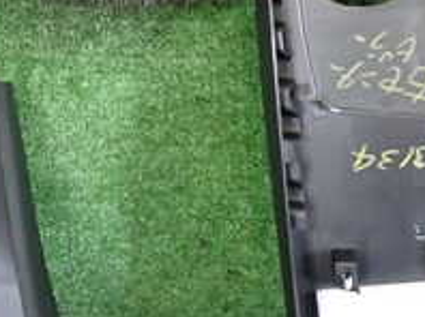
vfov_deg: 16.2
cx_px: 133
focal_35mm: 91
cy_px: 137
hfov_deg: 21.5
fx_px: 1116
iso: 640
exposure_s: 1/30
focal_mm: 5.4
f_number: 2.3
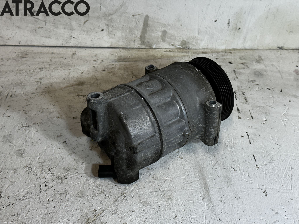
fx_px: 415
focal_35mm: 48
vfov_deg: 30.3
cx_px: 150
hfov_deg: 39.7
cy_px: 112
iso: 50
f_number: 1.78
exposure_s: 1/100
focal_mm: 6.86
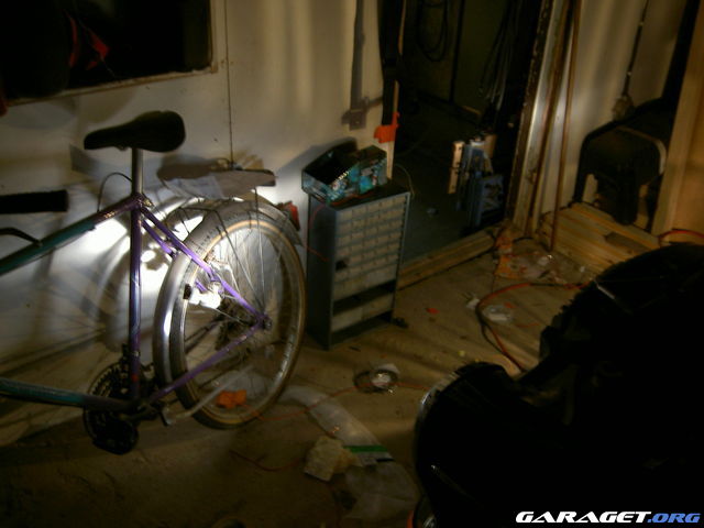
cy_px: 264
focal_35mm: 34
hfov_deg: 54.0
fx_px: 691
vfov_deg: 41.8
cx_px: 352
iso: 50
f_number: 2.8
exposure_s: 1/8
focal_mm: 5.6
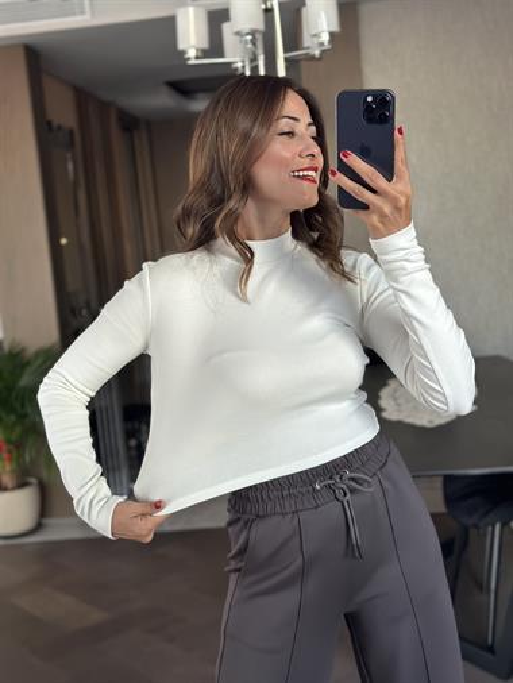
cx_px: 256
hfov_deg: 30.3
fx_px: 948
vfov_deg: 39.6
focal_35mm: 48
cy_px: 342
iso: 400
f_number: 1.78
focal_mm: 6.86
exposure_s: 1/40
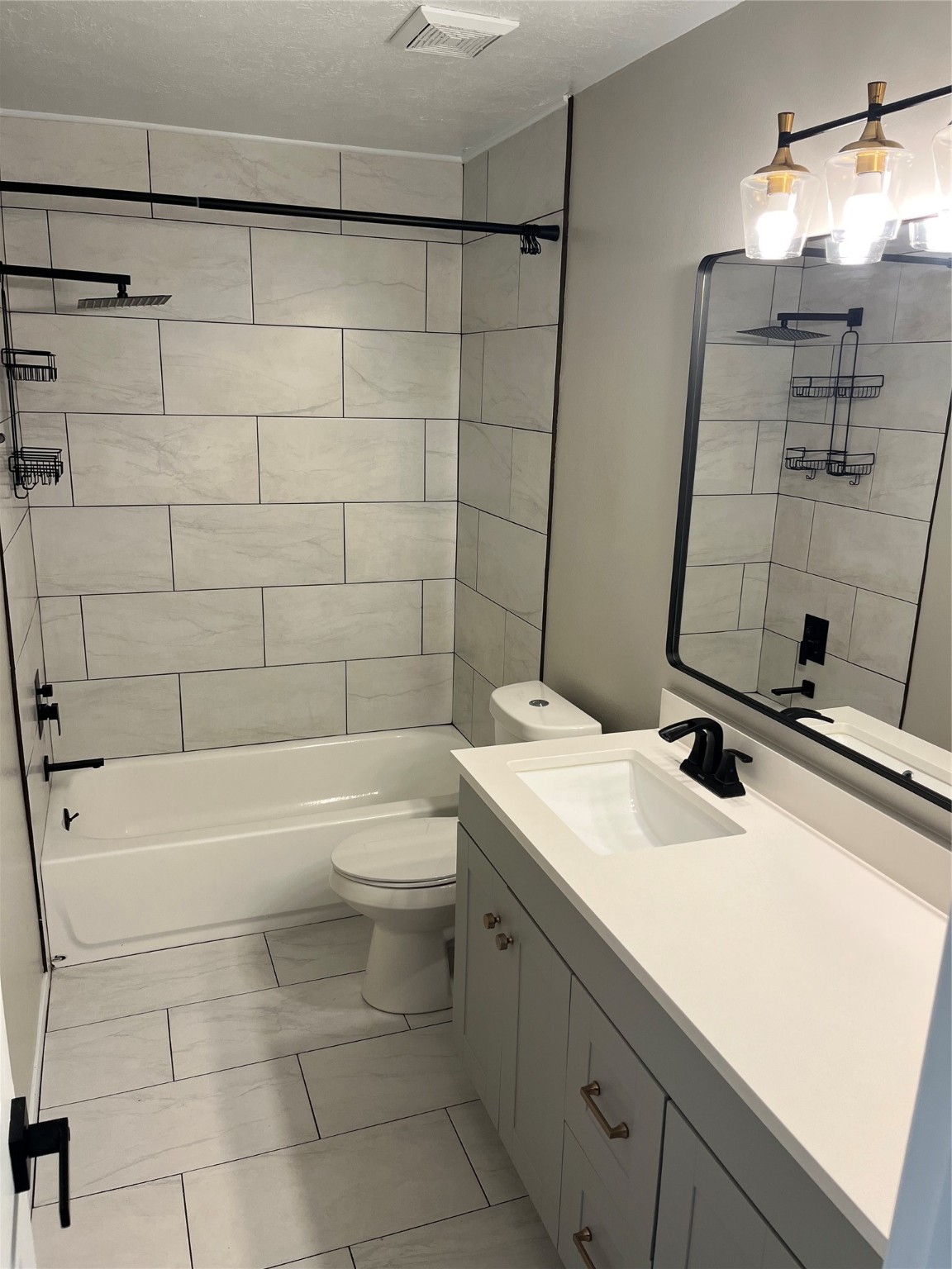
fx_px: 953
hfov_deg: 53.1
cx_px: 476
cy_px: 634
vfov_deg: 67.3
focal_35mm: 26
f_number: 1.6
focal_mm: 5.1
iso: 80
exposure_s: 1/120
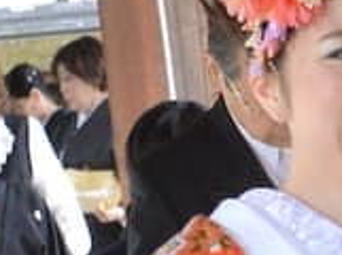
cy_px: 347
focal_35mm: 345
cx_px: 822
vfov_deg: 4.3
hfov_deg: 5.6
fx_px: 3401
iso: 2000
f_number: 5.6
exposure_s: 1/200
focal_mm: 40
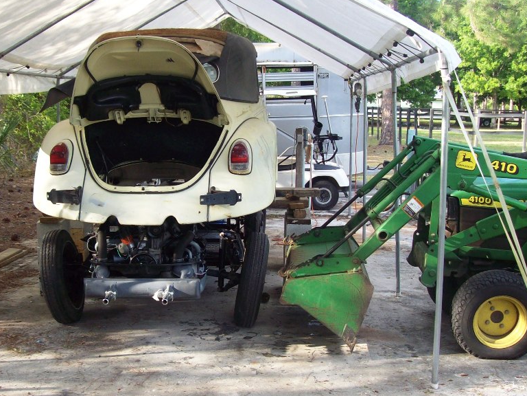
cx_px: 205
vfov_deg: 30.2
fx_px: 731
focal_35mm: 48
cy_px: 224
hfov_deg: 39.5
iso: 80
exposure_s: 1/216
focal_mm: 6
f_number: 2.7
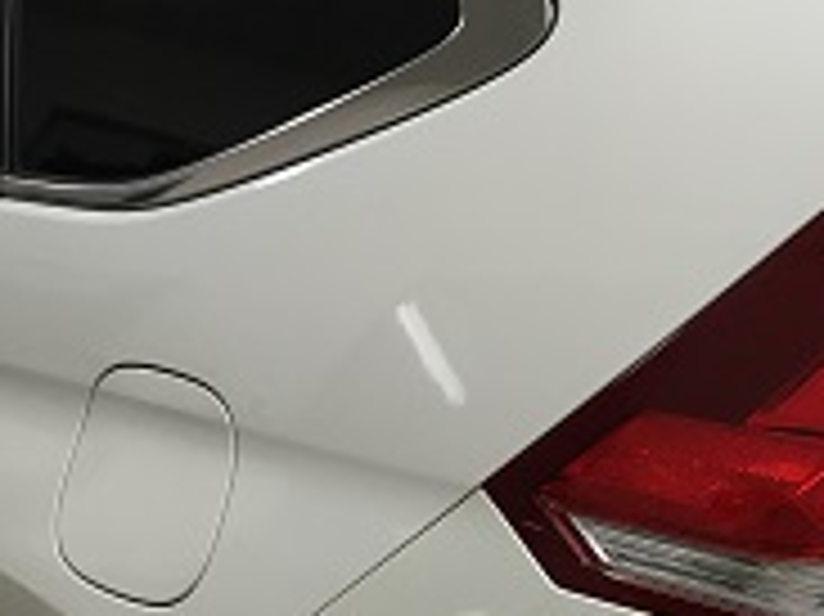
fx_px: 1737
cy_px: 250
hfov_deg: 26.6
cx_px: 315
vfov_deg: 20.1
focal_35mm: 73
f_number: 2.2
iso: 25
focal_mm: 4.15
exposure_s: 1/30
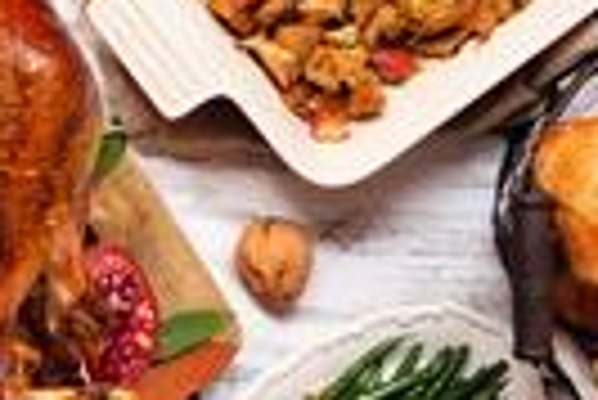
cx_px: -310
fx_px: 1946
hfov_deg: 16.0
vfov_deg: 11.7
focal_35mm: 117
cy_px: 106
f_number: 16
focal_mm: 22
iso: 100
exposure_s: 8
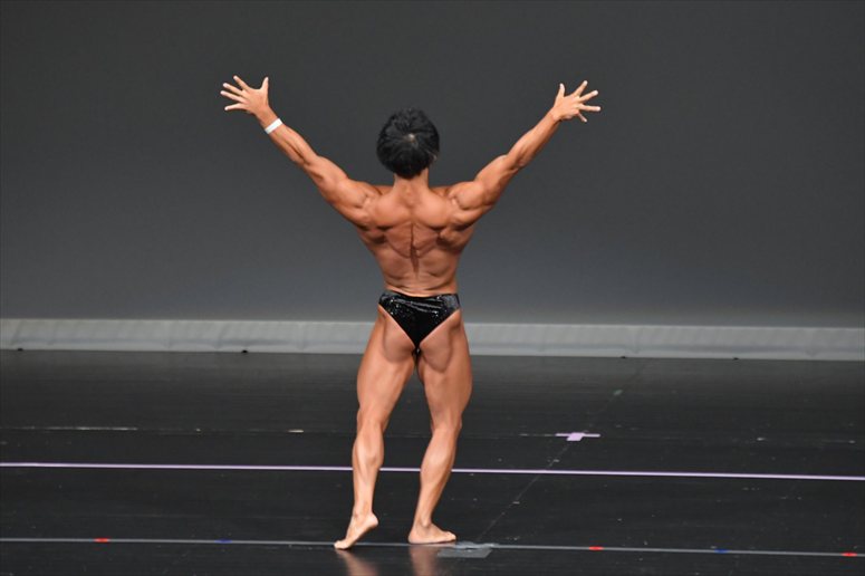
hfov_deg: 6.0
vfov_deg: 4.0
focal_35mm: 345
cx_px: 432
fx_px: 8286
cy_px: 288
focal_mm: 230
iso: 4000
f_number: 5.6
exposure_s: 1/400
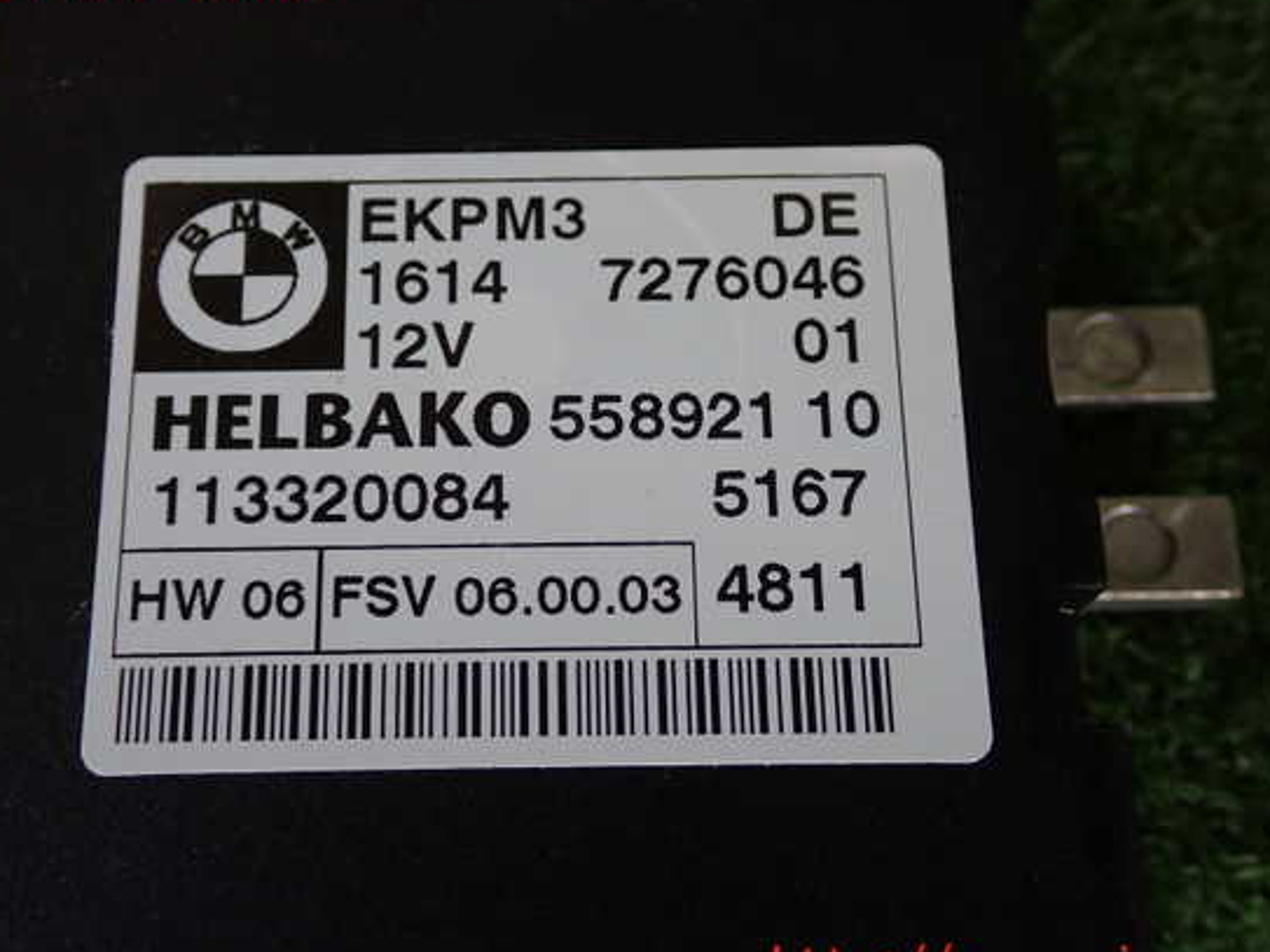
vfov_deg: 34.3
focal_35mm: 42
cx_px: 599
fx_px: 1541
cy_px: 472
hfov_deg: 44.8
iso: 200
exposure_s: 1/50
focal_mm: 6.83
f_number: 2.7
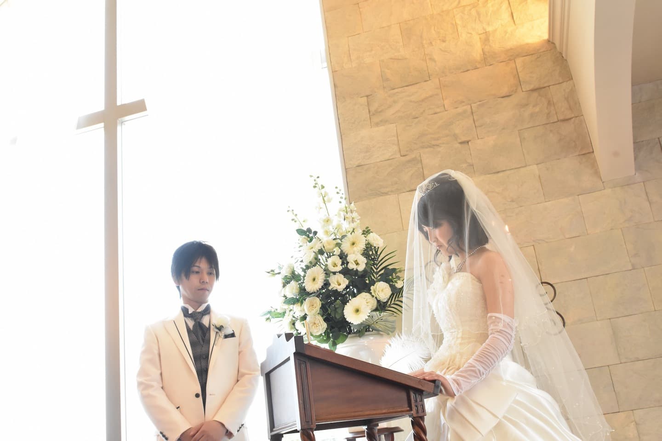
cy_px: 220
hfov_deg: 53.1
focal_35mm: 36
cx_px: 331
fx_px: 662
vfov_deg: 36.9
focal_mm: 24
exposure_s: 1/100
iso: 2000
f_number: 5.6
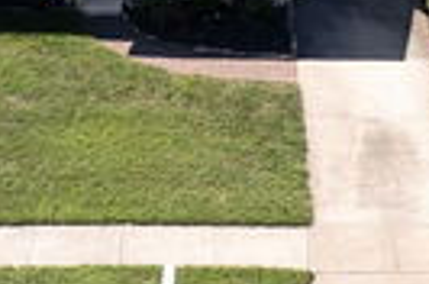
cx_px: 90
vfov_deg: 14.5
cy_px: -192
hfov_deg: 23.6
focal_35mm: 85
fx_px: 1011
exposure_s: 1/400
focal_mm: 8.38
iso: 100
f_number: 2.8
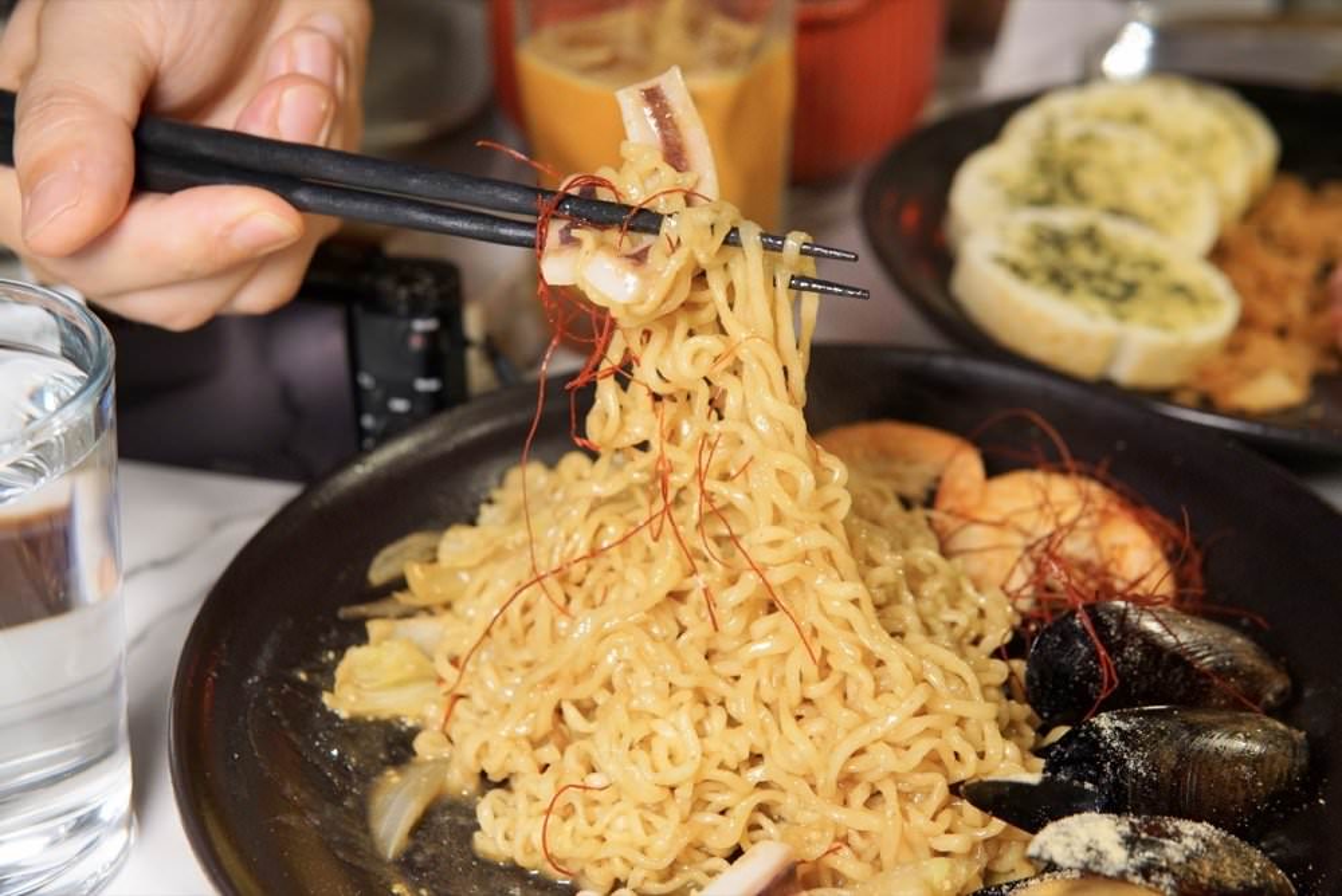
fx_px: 1678
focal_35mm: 45
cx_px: 671
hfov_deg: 43.6
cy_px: 448
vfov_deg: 29.9
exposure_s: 1/60
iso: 640
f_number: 4
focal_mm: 30
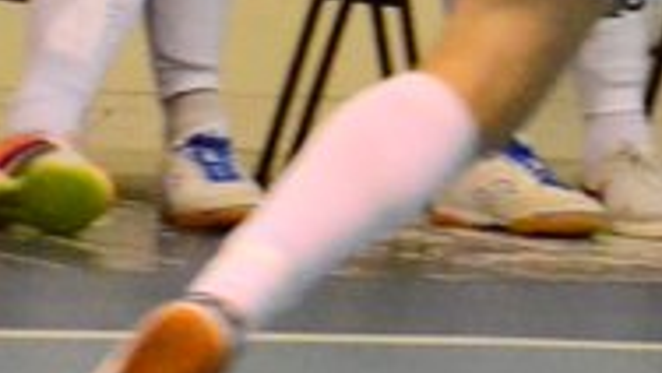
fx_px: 20400
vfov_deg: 1.0
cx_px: 1296
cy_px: -289
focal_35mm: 1161
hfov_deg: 1.9
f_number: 7.1
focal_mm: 155
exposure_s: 1/320
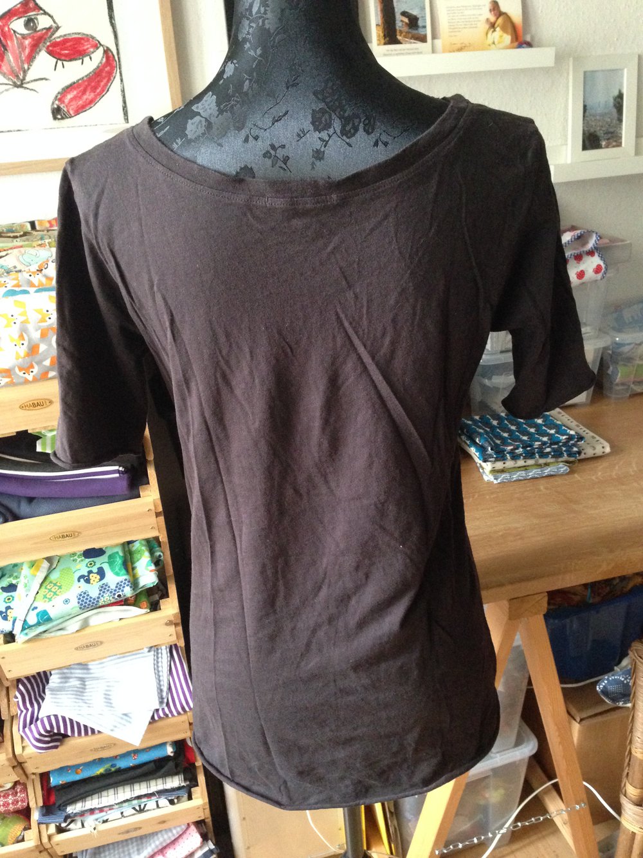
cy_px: 429
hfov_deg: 43.0
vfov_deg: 55.3
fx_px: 817
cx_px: 322
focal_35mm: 33
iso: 500
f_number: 2.4
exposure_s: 1/15
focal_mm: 4.12
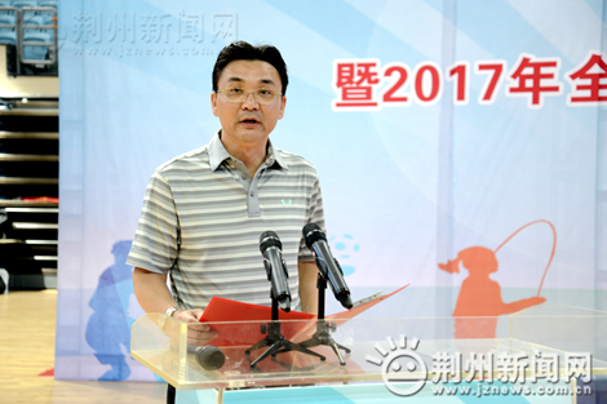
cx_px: 304
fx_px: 978
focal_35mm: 58
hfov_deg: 34.5
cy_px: 202
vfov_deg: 23.4
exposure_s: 1/40
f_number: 4.5
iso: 560
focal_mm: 58
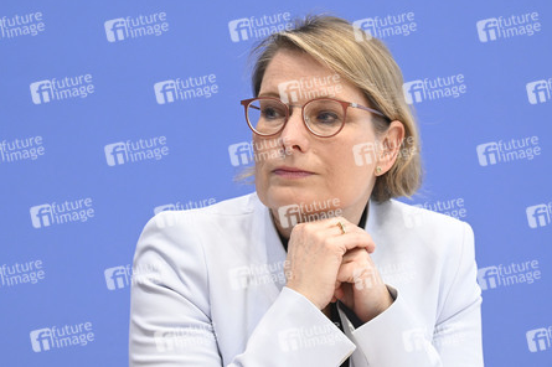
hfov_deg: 12.7
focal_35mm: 162
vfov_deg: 8.5
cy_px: 182
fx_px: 2482
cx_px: 277
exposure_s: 1/320
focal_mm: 160
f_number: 6.3
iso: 4000
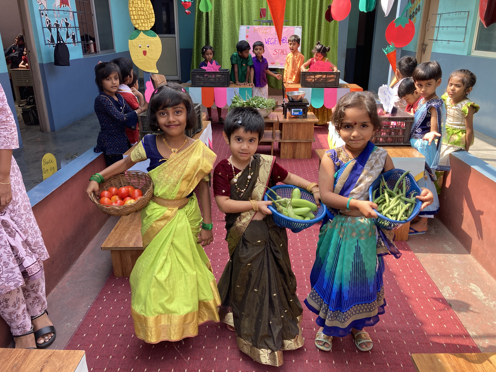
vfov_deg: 49.7
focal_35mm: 28
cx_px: 248
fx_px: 401
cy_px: 186
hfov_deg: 63.4
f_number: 1.8
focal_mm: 3.99
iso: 20
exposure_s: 1/180
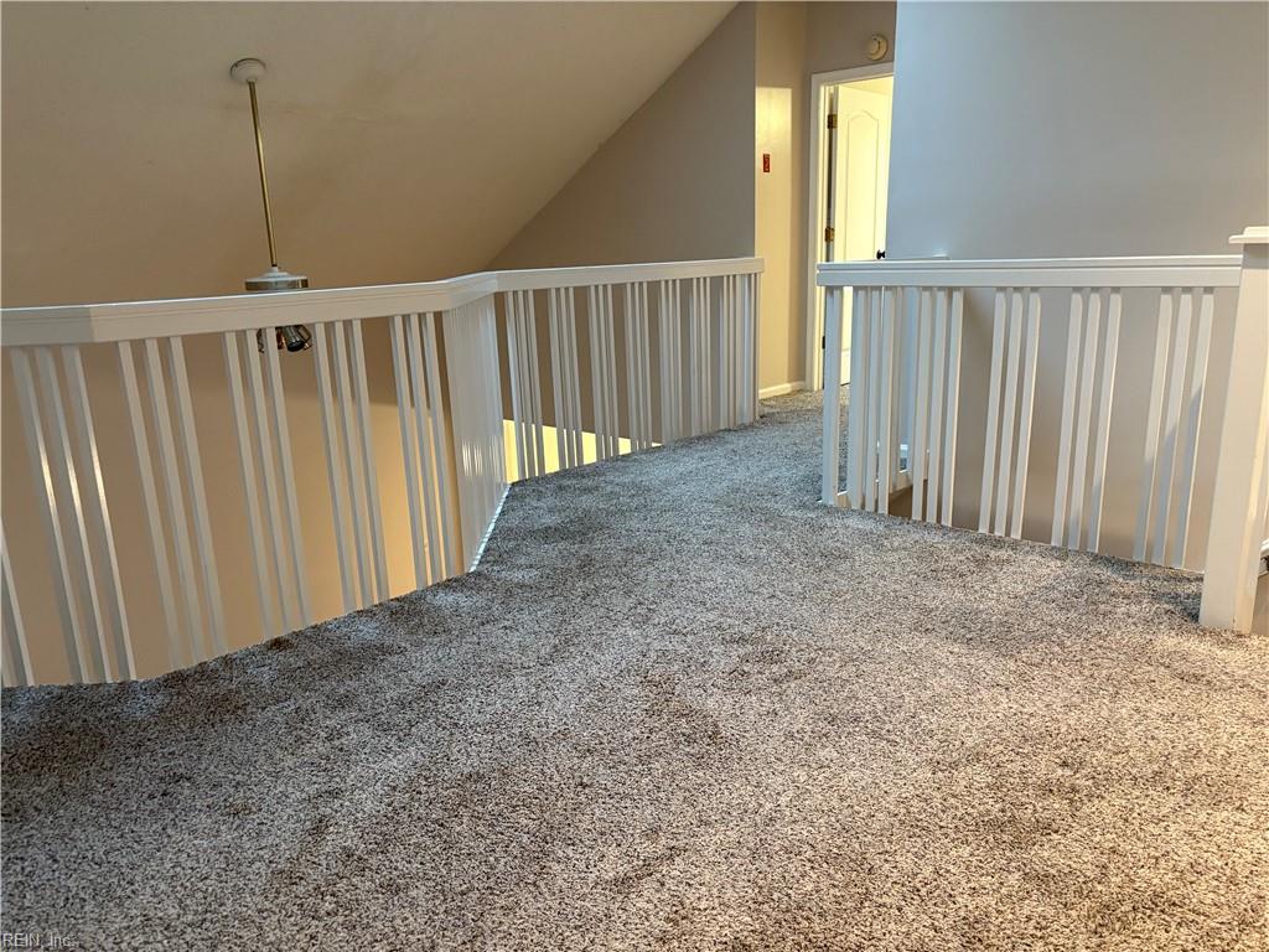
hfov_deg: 67.3
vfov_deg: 53.1
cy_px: 476
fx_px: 953
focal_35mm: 26
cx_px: 634
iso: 400
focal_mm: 5.96
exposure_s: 1/60
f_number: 1.6
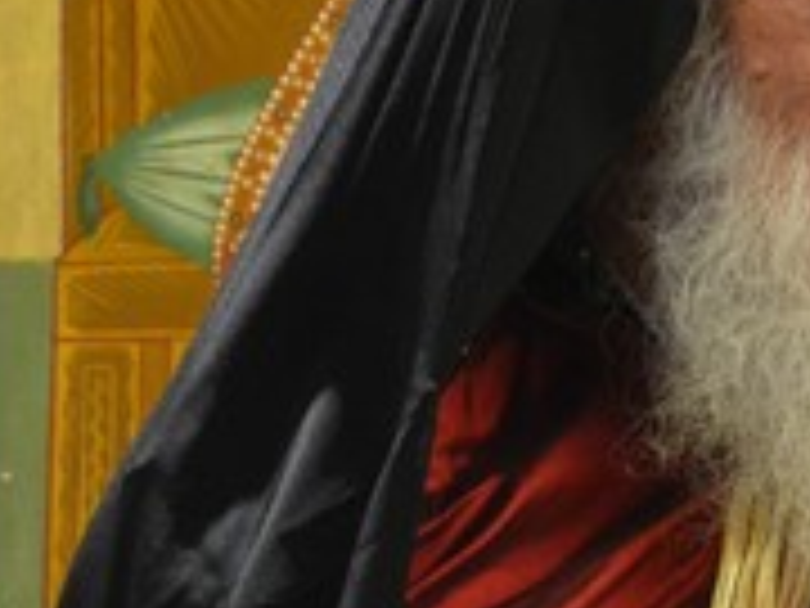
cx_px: 1089
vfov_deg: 2.9
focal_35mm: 511
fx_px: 11957
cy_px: 475
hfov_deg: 3.9
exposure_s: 1/30
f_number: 5.6
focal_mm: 98
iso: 3200
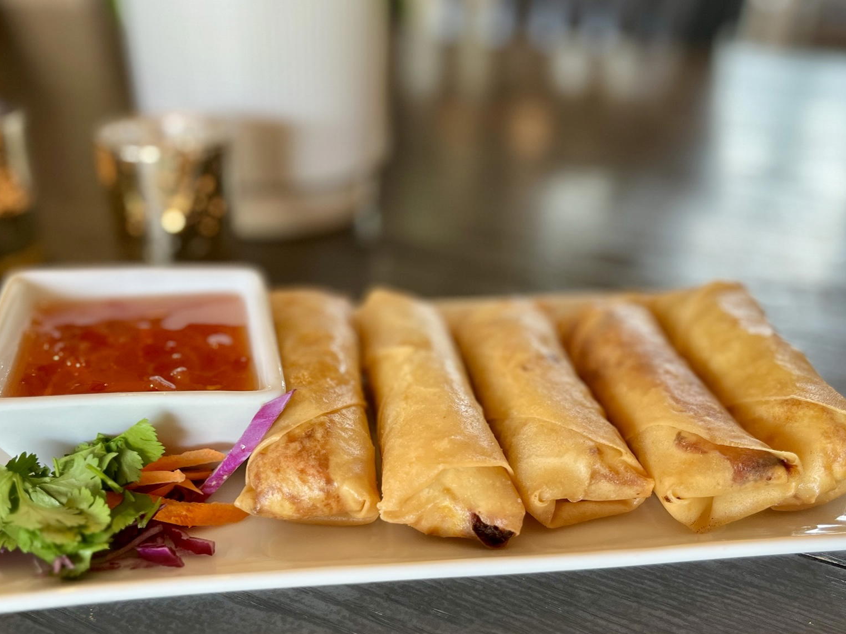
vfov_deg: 49.7
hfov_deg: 63.4
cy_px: 323
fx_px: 684
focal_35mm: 28
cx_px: 405
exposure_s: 1/60
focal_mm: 5.1
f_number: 1.6
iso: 100
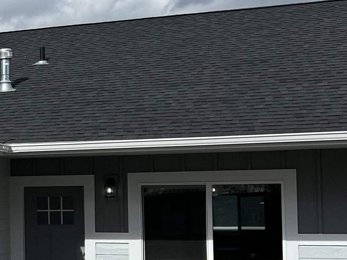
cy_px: 161
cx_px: -123
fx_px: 912
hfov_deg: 19.6
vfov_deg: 16.2
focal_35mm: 91
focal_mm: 5.7
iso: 50
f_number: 1.5
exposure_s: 1/7463
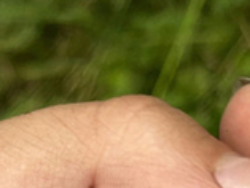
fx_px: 1214
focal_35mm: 168
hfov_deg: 11.3
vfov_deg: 7.8
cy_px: 544
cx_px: -107
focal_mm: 5.1
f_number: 1.6
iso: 40
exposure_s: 1/184
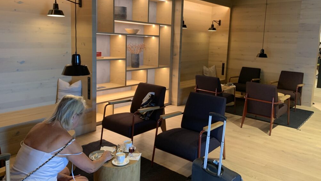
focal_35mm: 29
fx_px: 247
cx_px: 164
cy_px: 73
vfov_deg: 40.0
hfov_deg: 66.0
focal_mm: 4.25
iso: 125
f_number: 1.8
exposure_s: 1/50
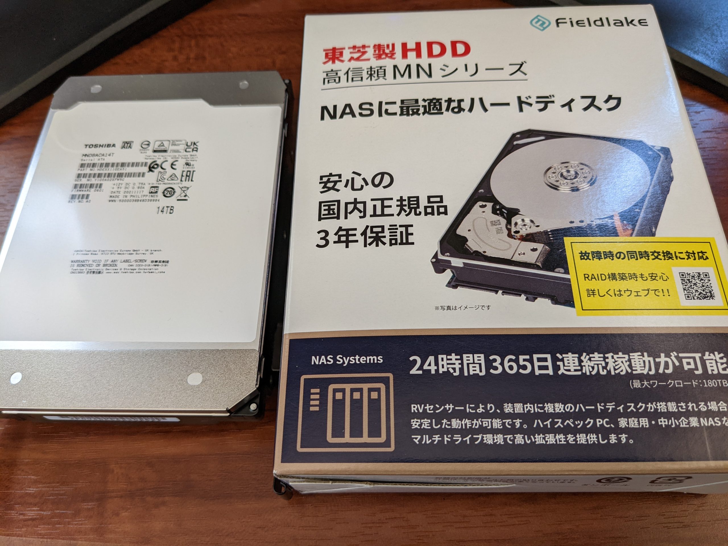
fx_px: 568
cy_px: 273
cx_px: 364
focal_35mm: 27
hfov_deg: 65.3
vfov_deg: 51.4
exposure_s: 1/23.8
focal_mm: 4.38
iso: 69
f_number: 1.73
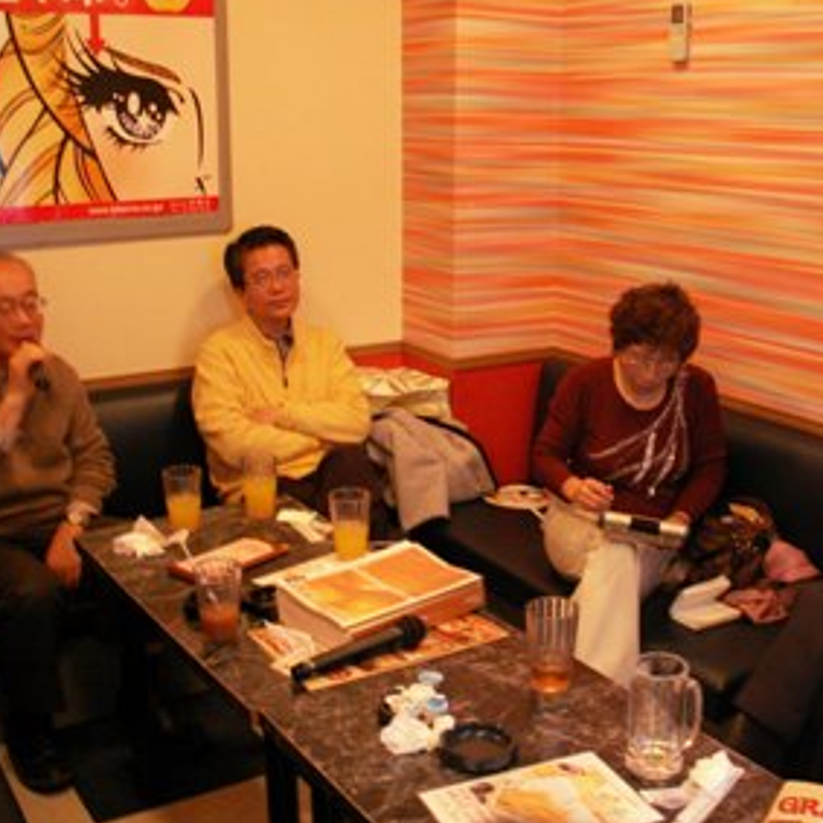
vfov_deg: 40.0
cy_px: 410
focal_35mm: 42
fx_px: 1130
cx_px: 474
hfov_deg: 39.9
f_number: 2.8
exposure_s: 1/2.5
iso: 160
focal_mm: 5.86
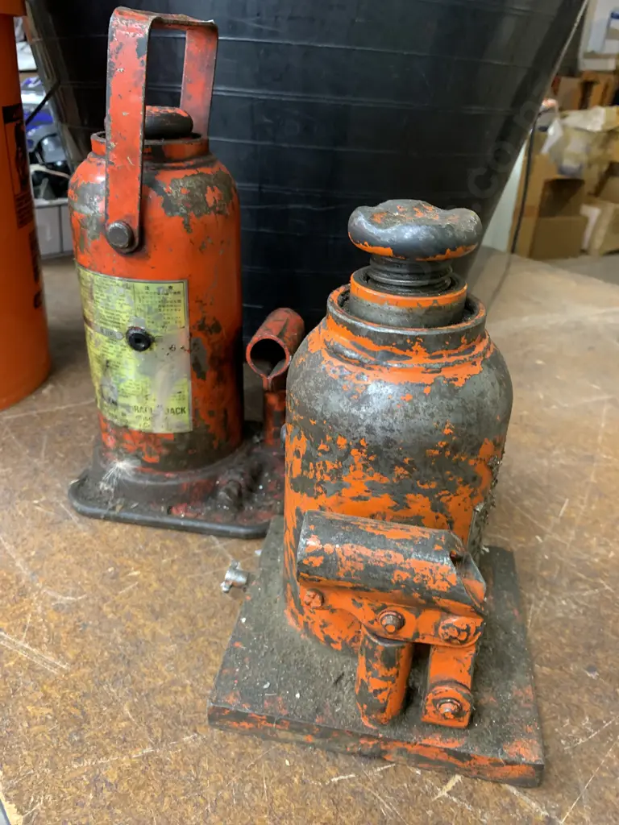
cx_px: 310
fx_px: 620
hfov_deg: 53.1
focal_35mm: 26
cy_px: 412
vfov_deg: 67.3
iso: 320
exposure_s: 1/33
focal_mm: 4.25
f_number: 1.8
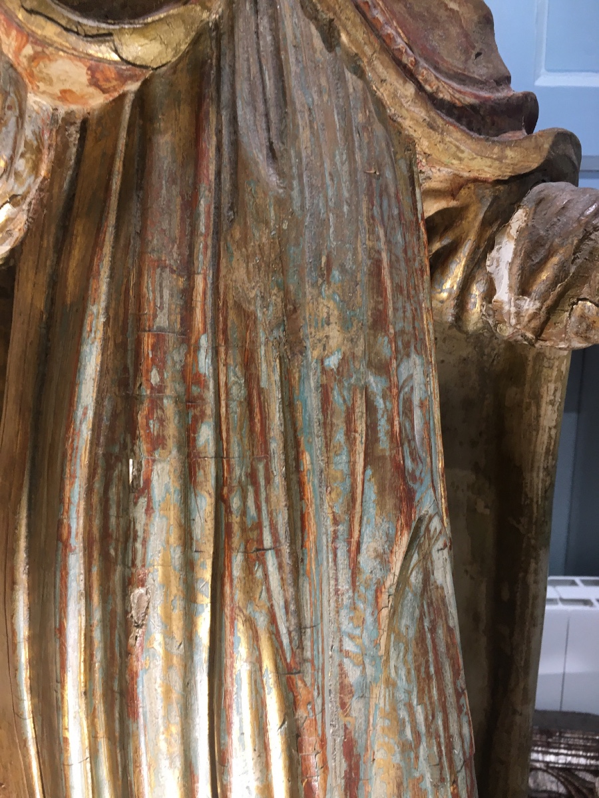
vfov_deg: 61.7
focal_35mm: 29
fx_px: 669
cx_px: 300
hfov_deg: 48.2
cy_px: 399
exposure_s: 1/17
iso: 40
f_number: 2.2
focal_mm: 4.15
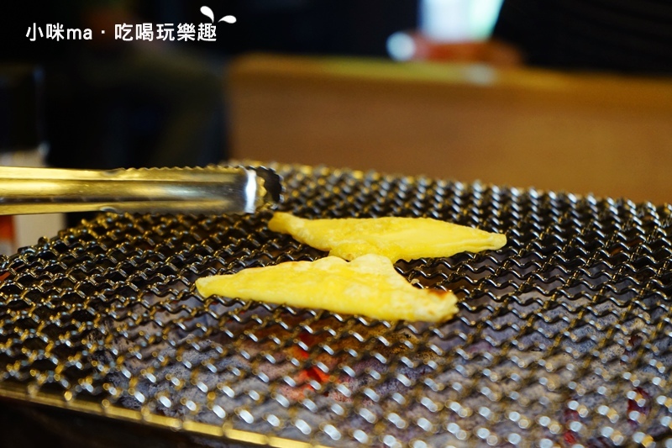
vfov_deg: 19.4
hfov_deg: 28.8
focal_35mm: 70
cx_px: 336
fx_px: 1306
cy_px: 224
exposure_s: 1/80
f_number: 5.6
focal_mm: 70
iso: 2500
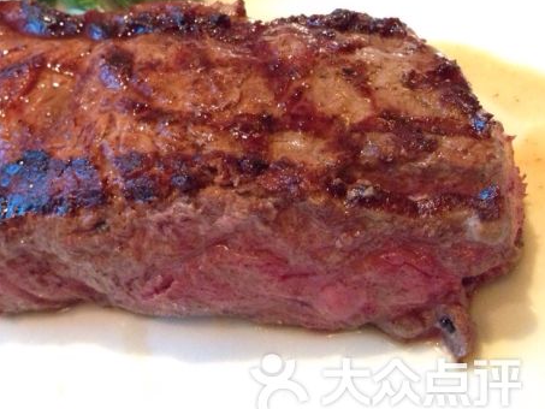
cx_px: 131
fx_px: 803
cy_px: 129
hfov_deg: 36.5
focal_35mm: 51
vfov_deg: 28.3
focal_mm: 4.12
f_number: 2.4
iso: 640
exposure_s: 1/15
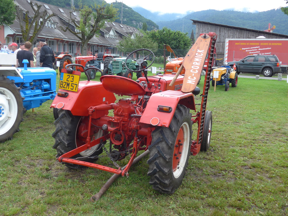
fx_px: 300
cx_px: 144
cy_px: 108
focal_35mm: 36
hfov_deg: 51.4
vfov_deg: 39.7
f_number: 2.8
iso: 80
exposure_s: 1/400
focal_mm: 7.5
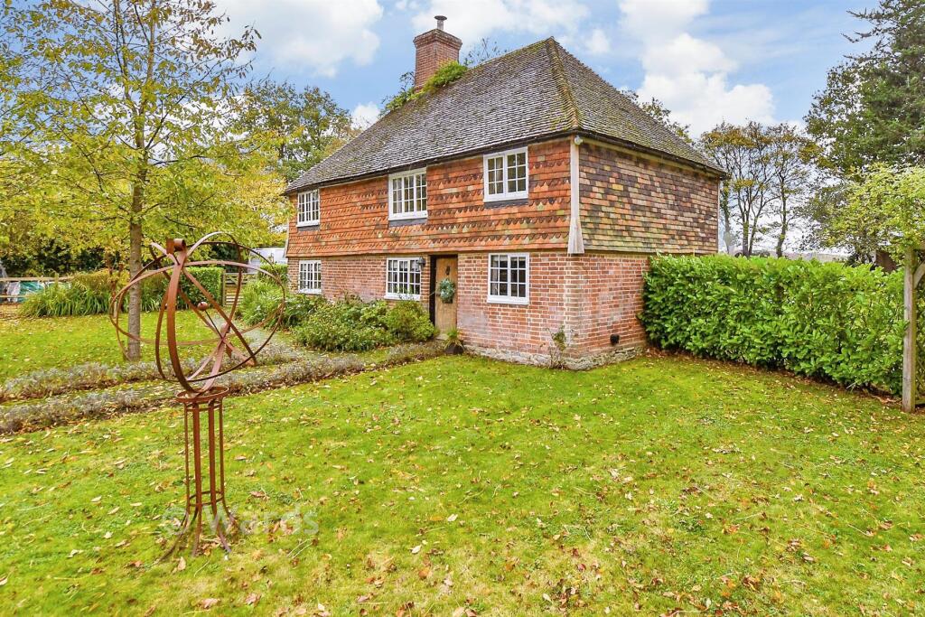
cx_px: 462
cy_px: 308
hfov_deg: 71.5
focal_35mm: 25
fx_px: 642
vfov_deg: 51.3
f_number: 8
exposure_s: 1/160
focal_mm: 17
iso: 200
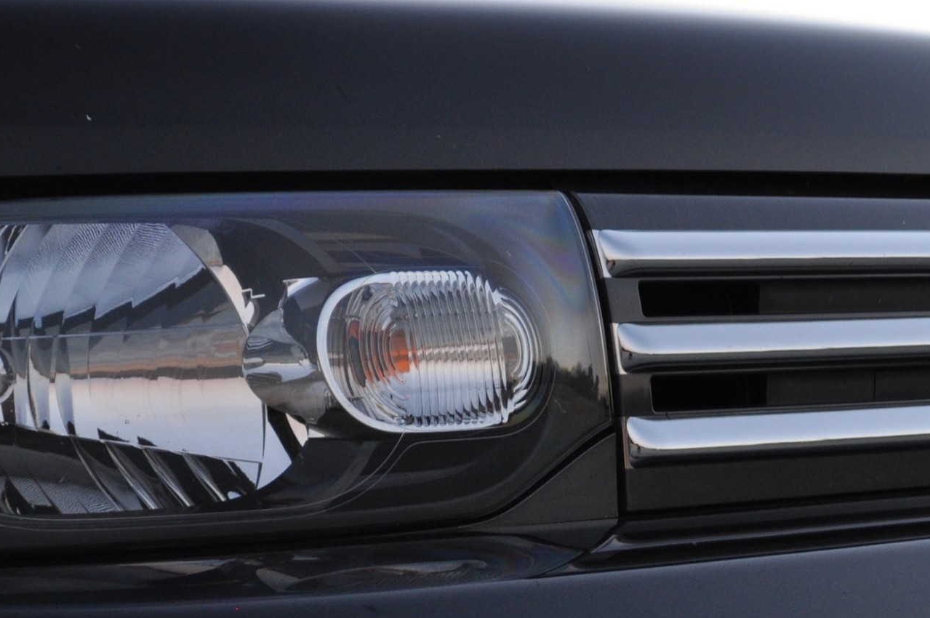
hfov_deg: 15.9
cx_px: 587
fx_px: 3329
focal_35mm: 129
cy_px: 437
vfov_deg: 10.6
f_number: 5.3
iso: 560
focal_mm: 44
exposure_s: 1/60
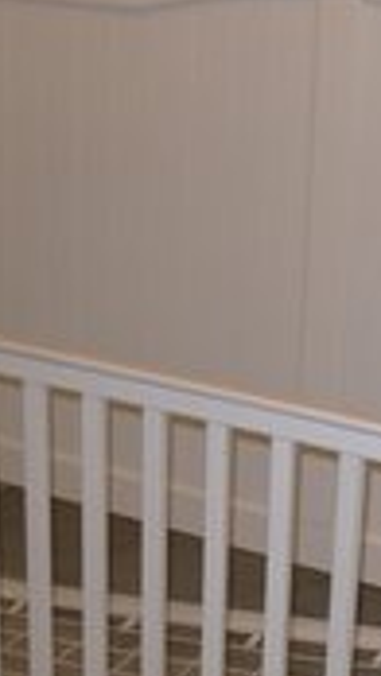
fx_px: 1705
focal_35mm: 95
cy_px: 447
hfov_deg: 12.8
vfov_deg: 22.4
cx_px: 190
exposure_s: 1/32
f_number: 2.9
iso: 50
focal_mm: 6.3
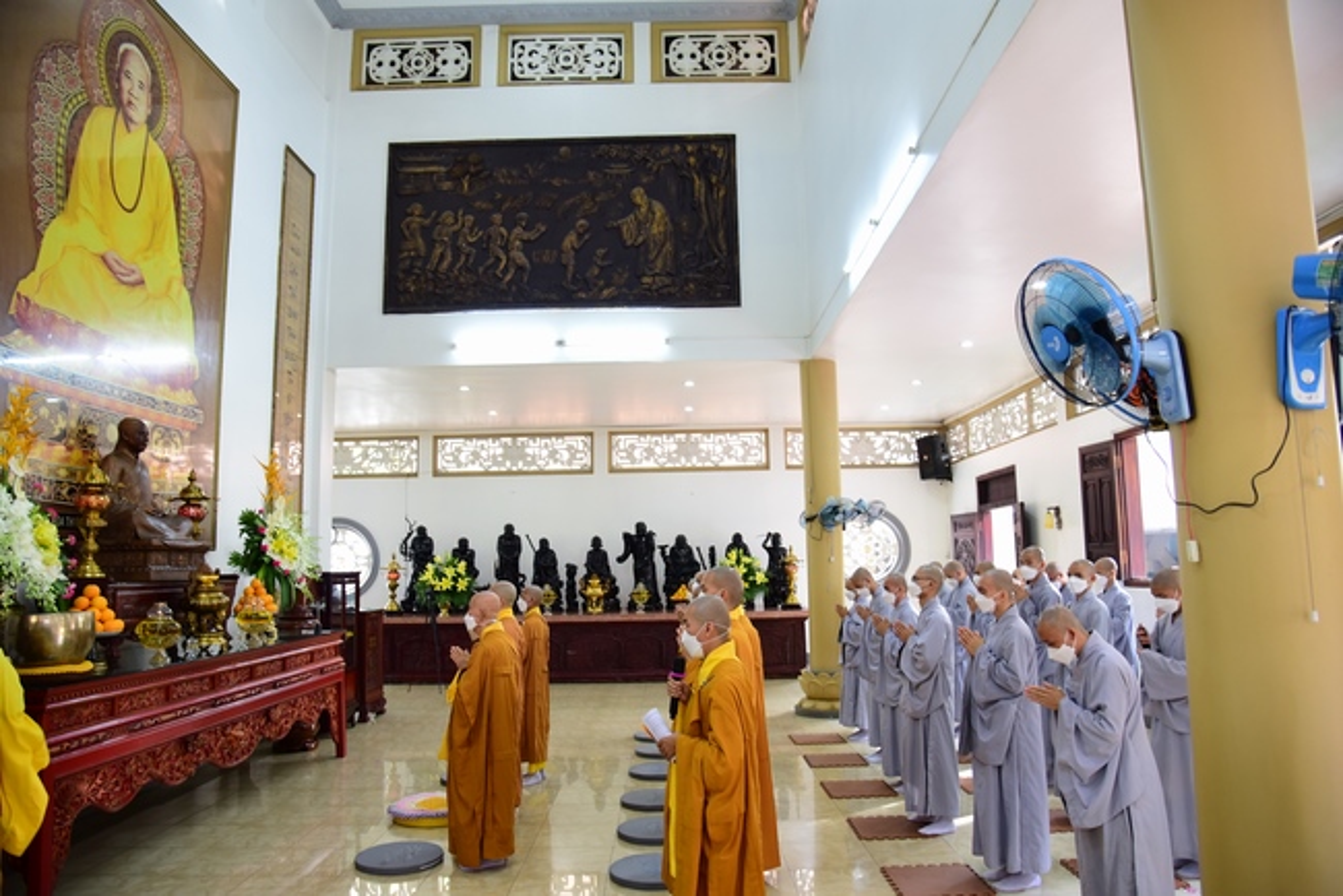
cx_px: 672
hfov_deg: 73.7
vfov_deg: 53.2
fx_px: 896
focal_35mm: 24
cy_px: 448
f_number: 4
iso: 1000
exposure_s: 1/50
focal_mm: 24
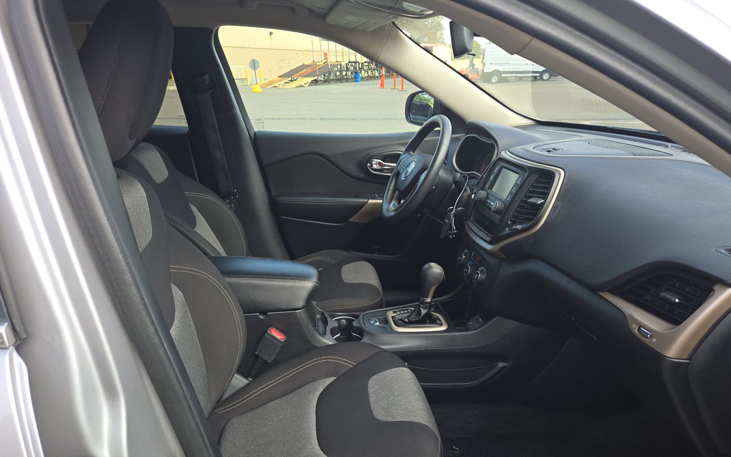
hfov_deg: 72.5
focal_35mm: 25
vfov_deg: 48.9
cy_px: 280
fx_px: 498
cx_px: 370
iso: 25
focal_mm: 5.4
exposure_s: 1/243
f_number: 1.8
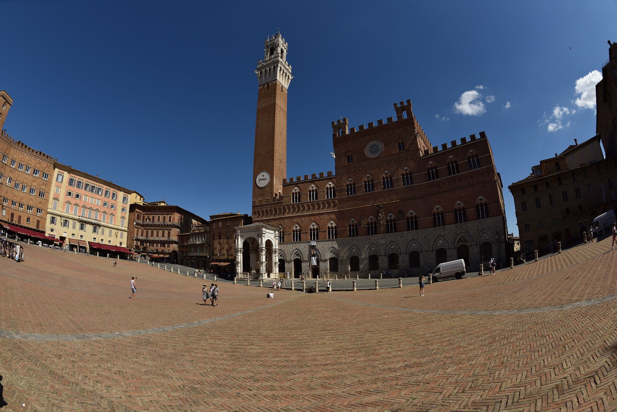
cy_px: 206
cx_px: 308
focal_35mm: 16
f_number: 9
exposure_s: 1/1000
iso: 200
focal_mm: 16
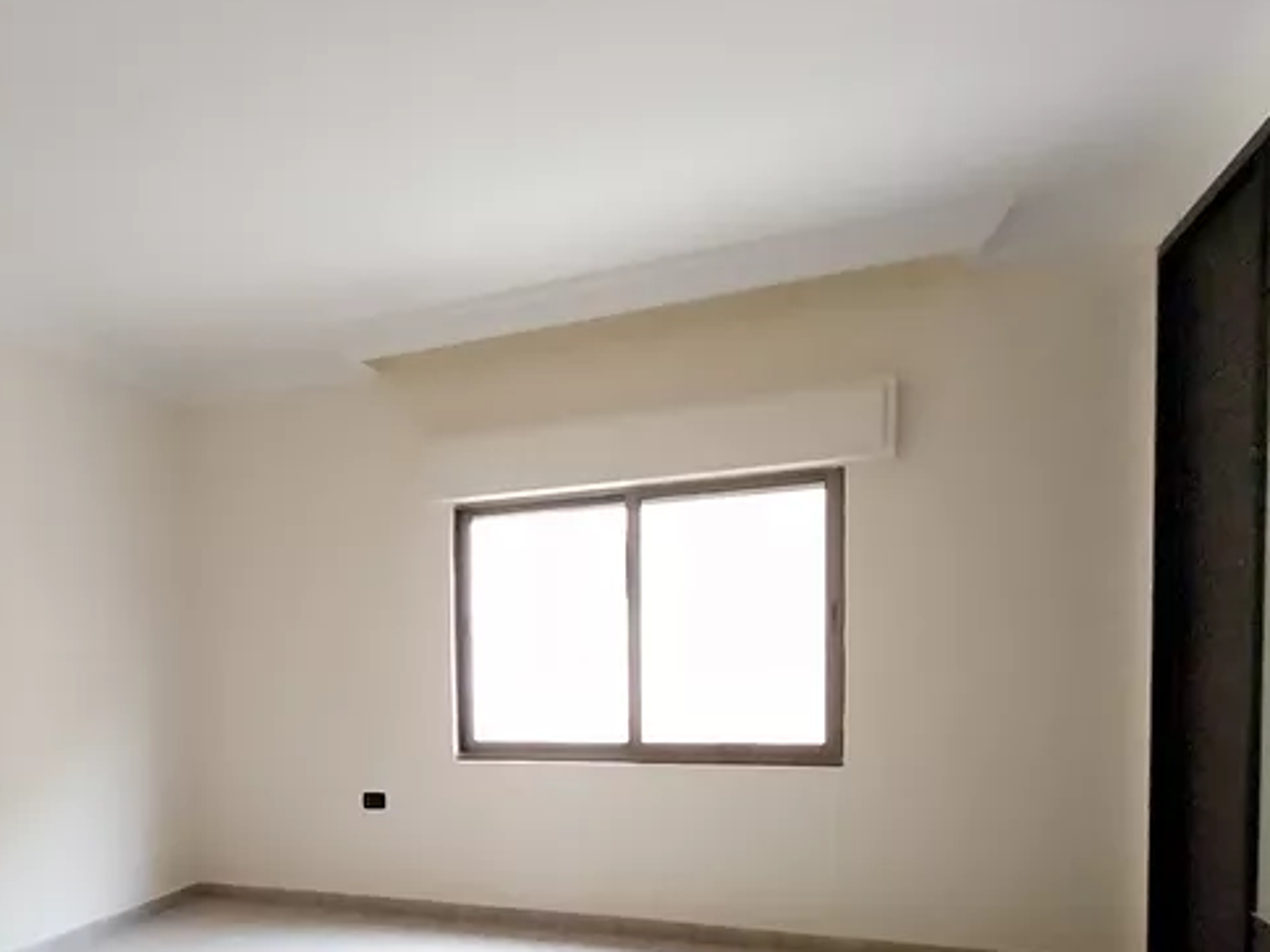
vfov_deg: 52.6
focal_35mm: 25
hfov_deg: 66.1
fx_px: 917
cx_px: 355
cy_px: 709
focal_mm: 1.3
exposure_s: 1/20
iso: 320
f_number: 2.2
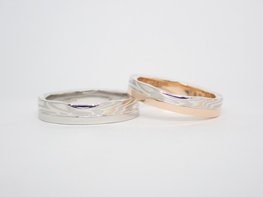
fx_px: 585
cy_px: 98
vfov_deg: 19.1
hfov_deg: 25.3
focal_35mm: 77
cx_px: 132
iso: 200
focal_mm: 13.65
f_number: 4.1
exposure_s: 1/125
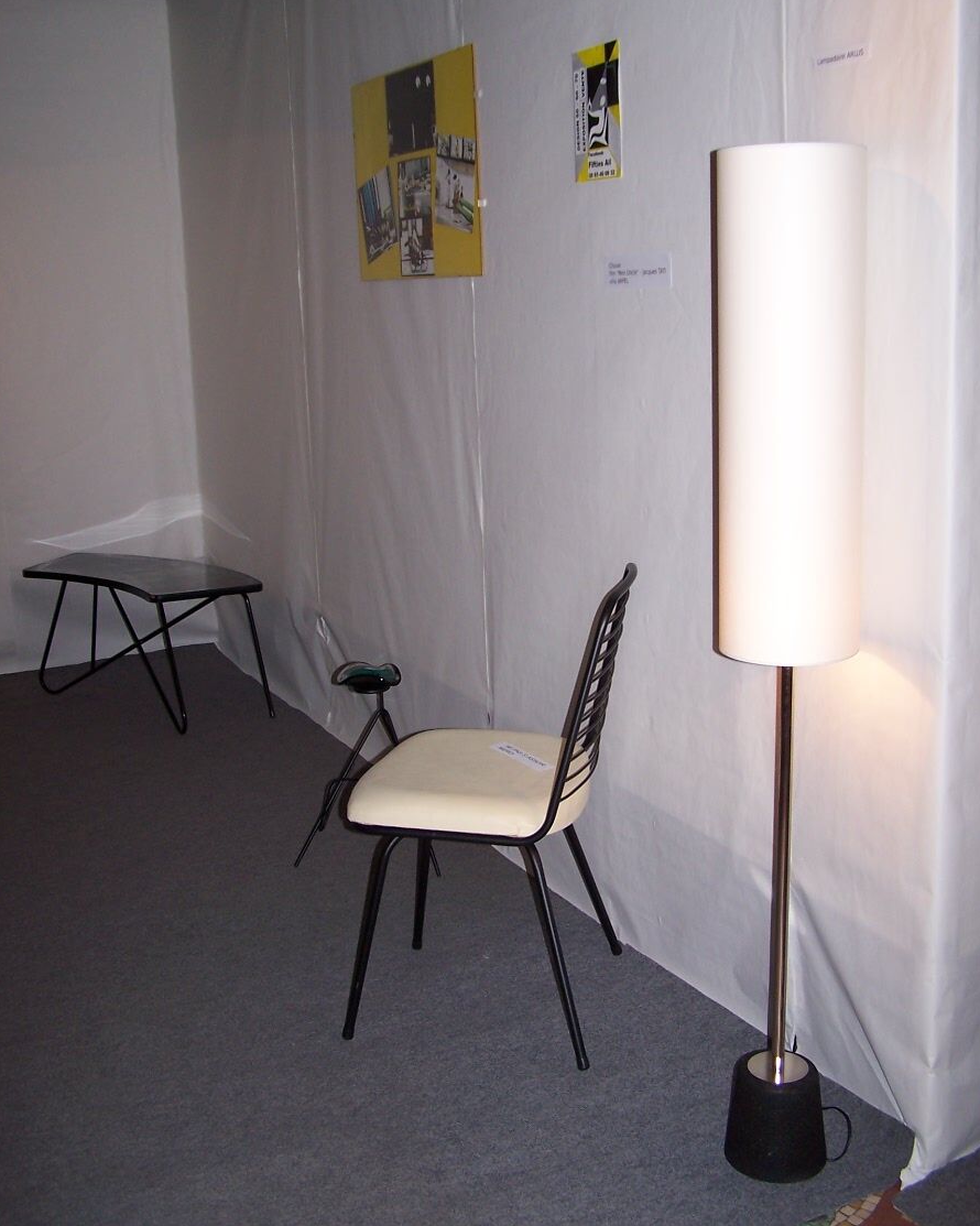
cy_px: 584
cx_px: 492
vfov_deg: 45.8
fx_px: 1451
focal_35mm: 40
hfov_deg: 37.3
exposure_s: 1/60
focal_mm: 6.3
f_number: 2.8
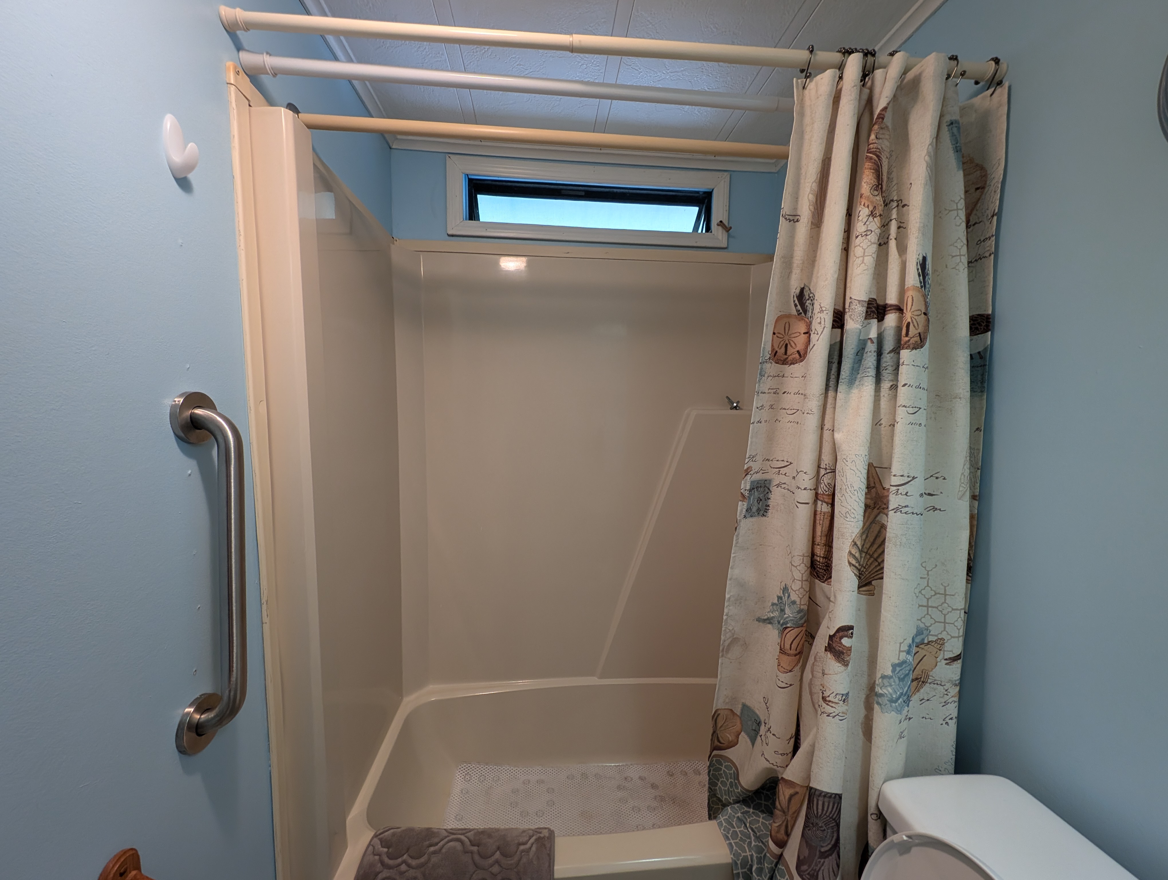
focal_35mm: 12
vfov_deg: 94.6
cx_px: 584
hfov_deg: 110.5
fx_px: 405
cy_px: 440
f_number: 1.95
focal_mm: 2.23
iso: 157
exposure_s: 1/30
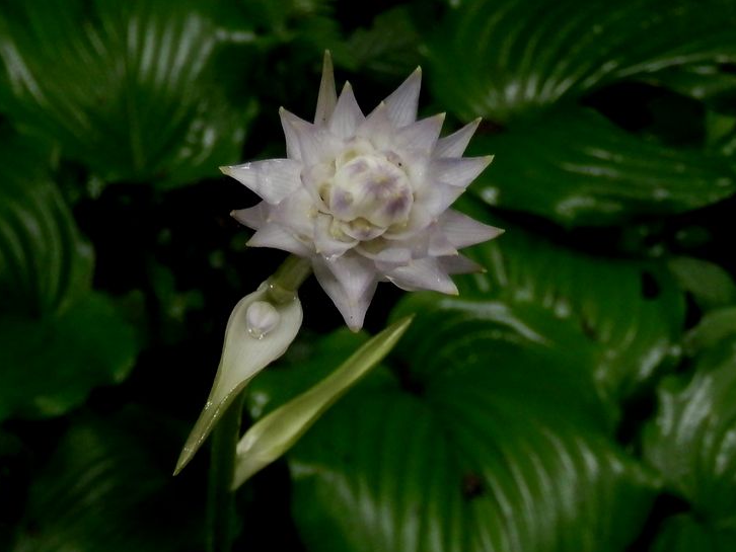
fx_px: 1149
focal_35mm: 54
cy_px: 287
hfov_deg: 35.5
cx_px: 334
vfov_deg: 27.0
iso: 200
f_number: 4
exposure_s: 1/40
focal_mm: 8.9
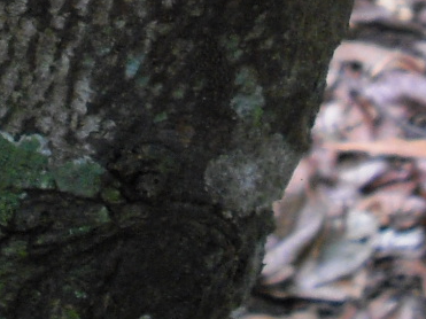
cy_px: -252
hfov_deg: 12.0
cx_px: 246
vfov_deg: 8.7
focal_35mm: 164
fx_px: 2018
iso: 200
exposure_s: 1/50
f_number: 2.8
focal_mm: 6.2
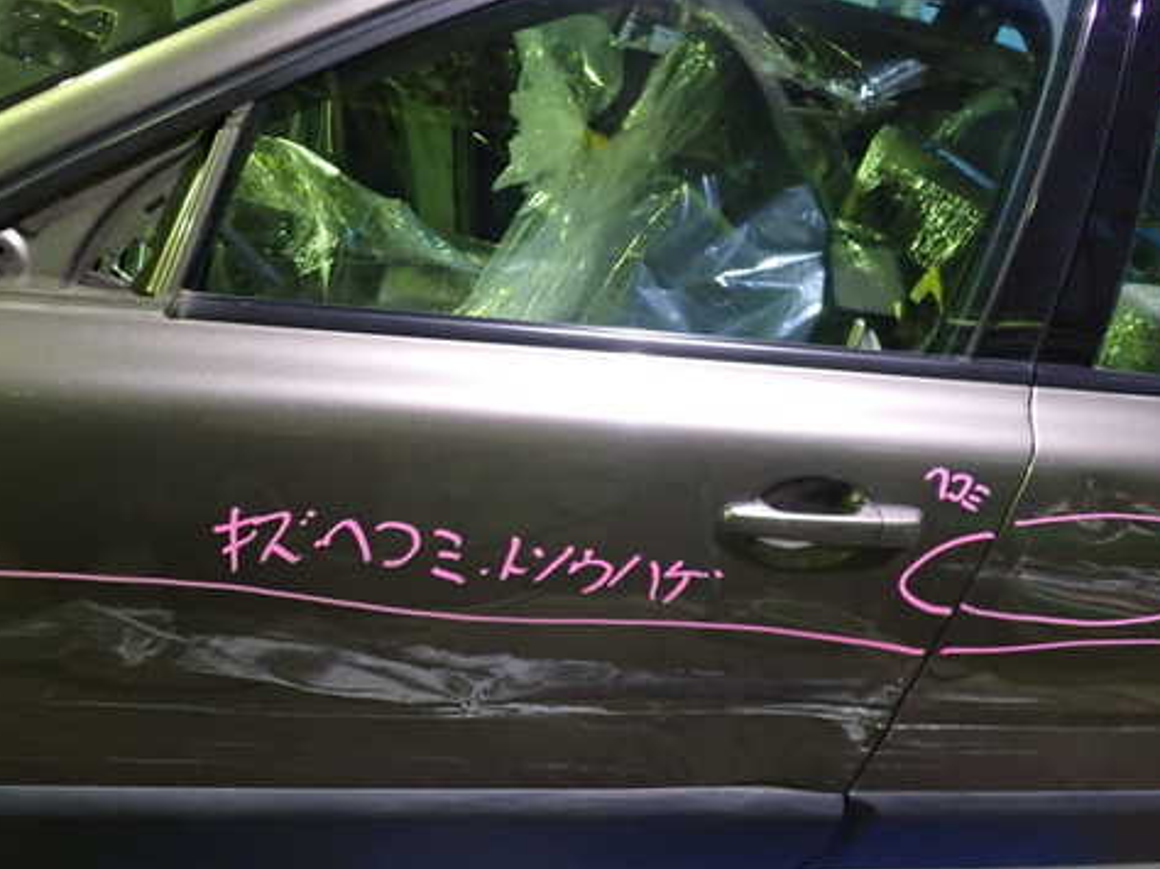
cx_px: 441
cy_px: 426
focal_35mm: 38
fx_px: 1273
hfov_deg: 48.6
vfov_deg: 37.7
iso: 800
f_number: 2.3
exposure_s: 1/20
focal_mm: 5.4
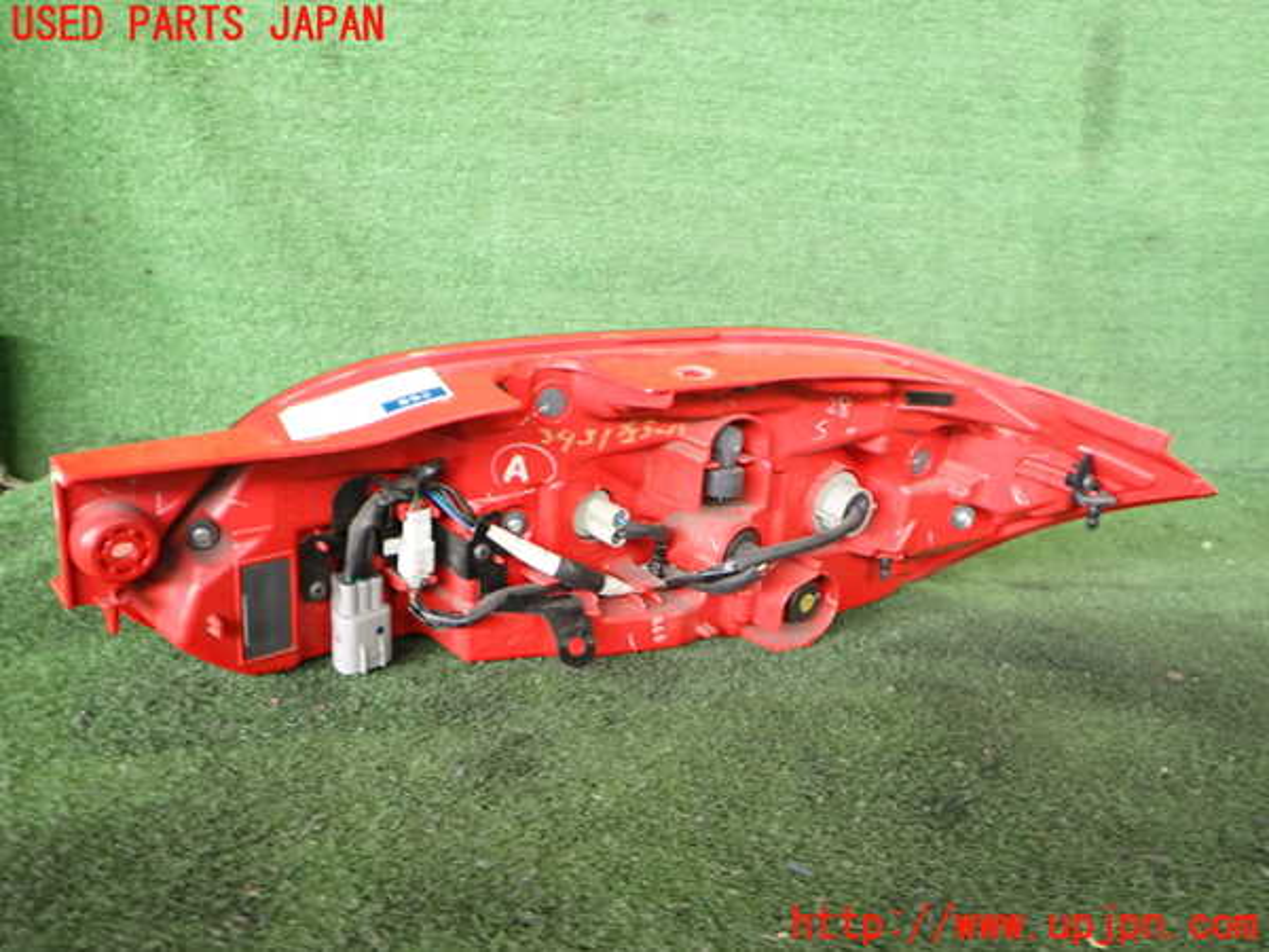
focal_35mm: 30
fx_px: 1100
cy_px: 476
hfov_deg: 60.0
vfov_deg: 46.8
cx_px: 634
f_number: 2.3
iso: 250
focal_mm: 5.4
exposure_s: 1/30
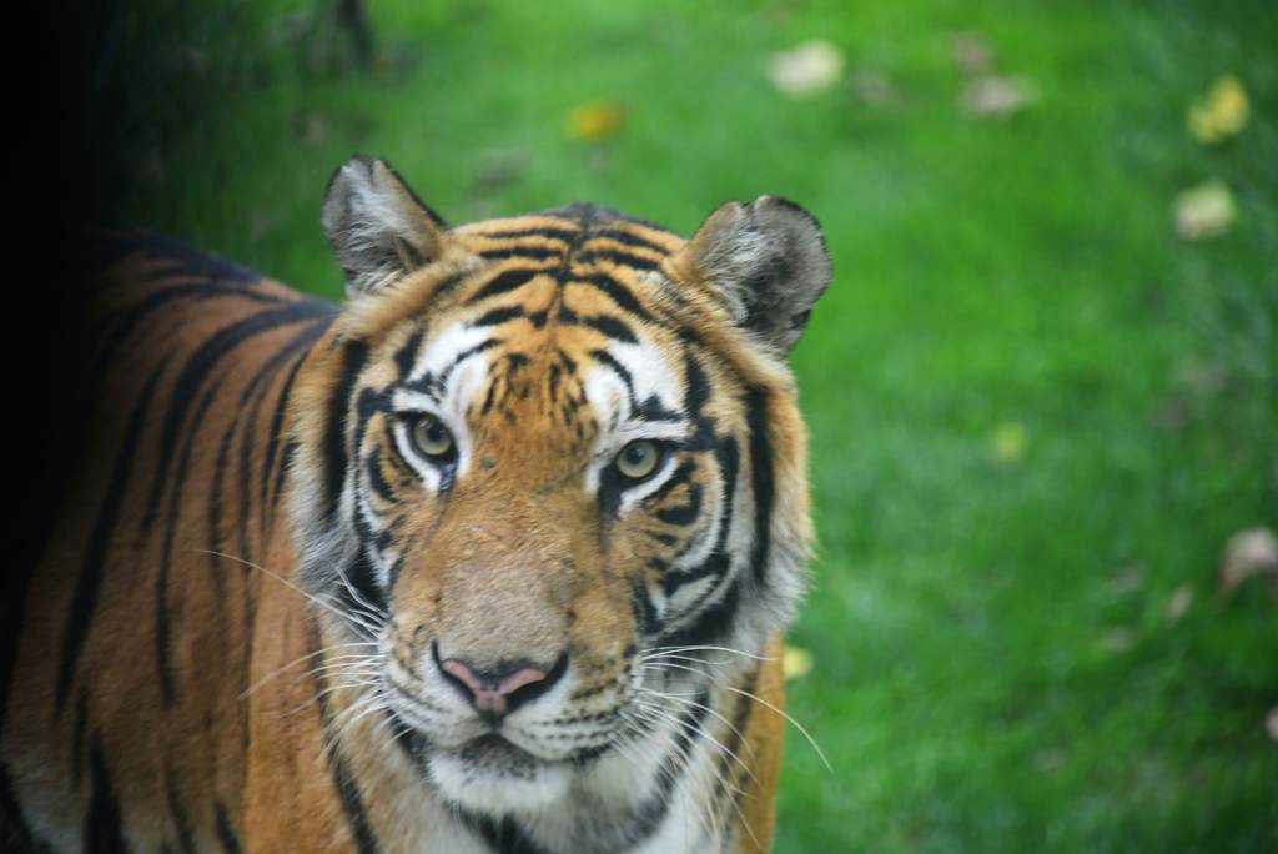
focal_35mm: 300
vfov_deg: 4.6
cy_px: 427
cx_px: 639
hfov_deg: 6.9
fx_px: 10656
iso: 800
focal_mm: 300
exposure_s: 1/40
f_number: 5.6
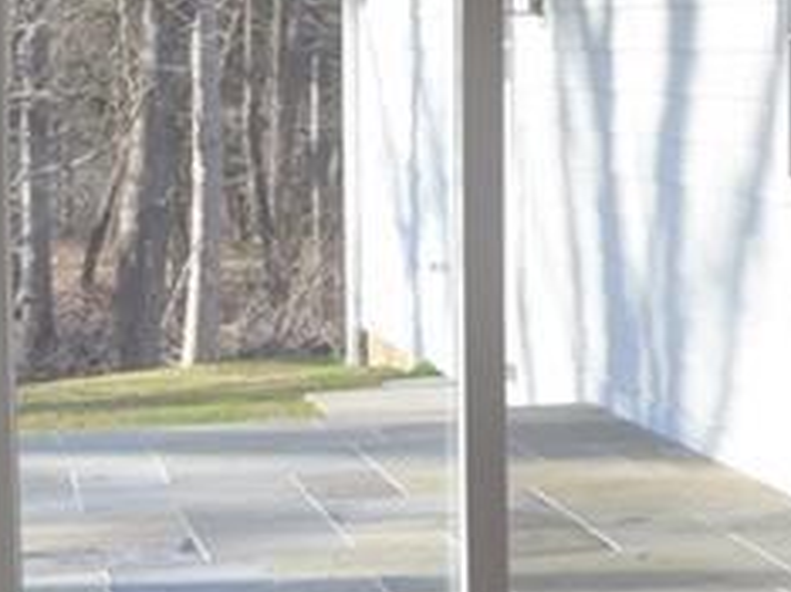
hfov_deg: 17.5
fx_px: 2306
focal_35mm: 101
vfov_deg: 14.6
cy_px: 205
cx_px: 1193
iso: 400
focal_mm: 24
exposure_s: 1/200
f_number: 7.1
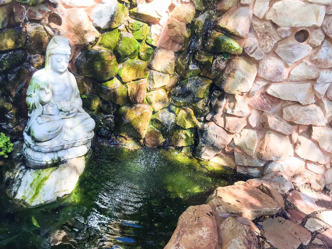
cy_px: 124
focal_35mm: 29
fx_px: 278
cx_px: 166
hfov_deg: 61.7
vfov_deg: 48.2
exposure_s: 1/265
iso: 32
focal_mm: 4.15
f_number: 2.2
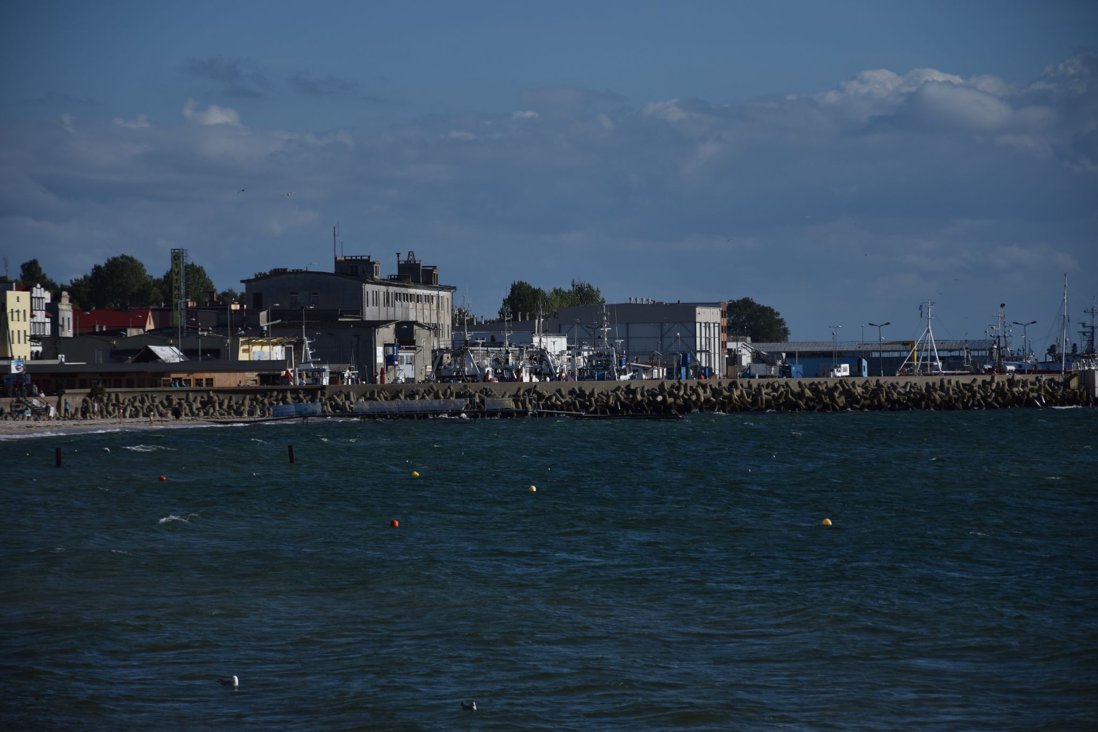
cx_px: 549
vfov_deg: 8.7
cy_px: 366
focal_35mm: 158
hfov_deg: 13.0
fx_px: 4803
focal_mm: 105
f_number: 5.6
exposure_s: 1/2000
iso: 100
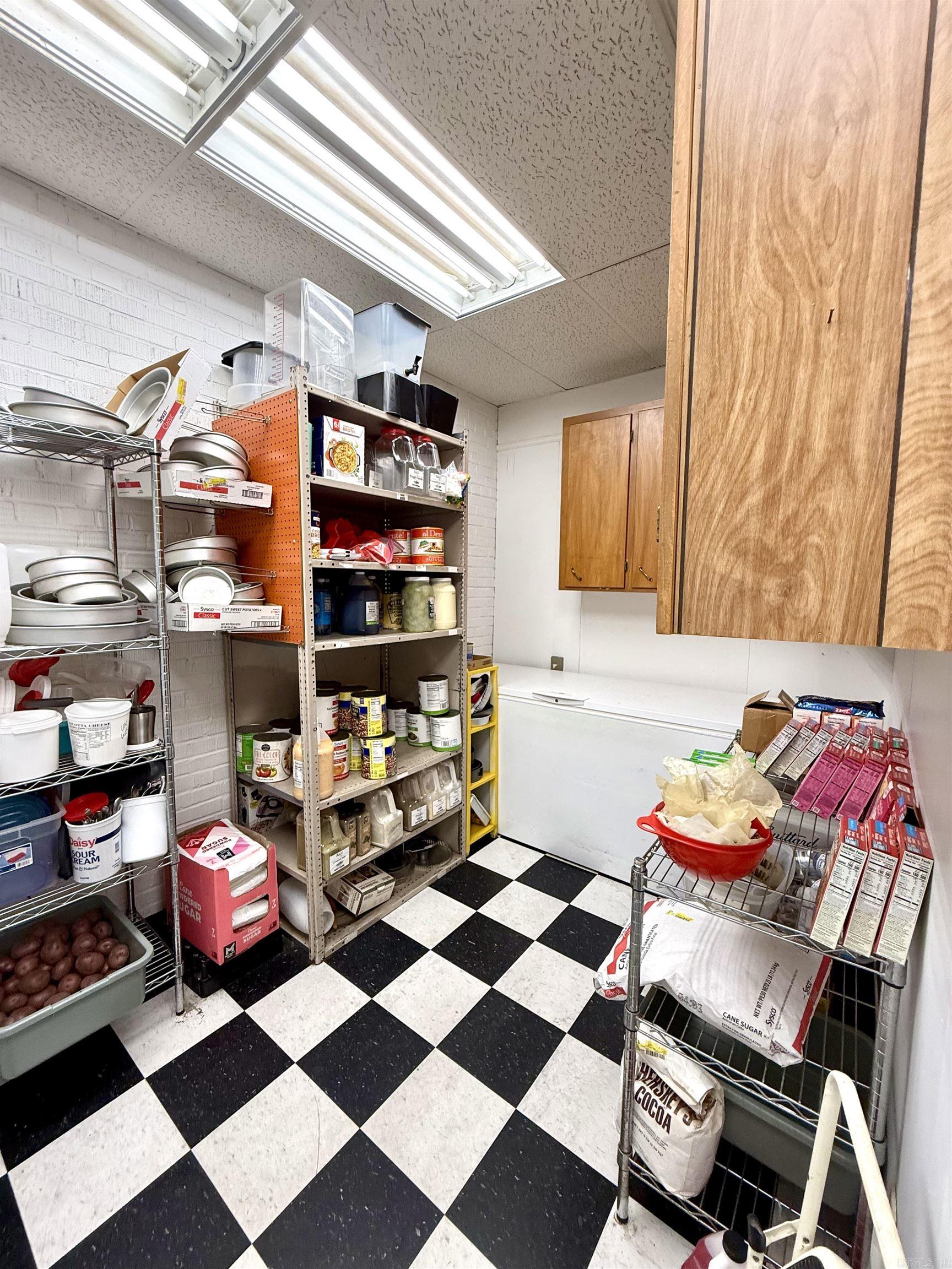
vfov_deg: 102.1
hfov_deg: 85.7
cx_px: 476
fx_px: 513
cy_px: 634
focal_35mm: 14
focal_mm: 2.22
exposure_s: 1/120
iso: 160
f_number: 2.2
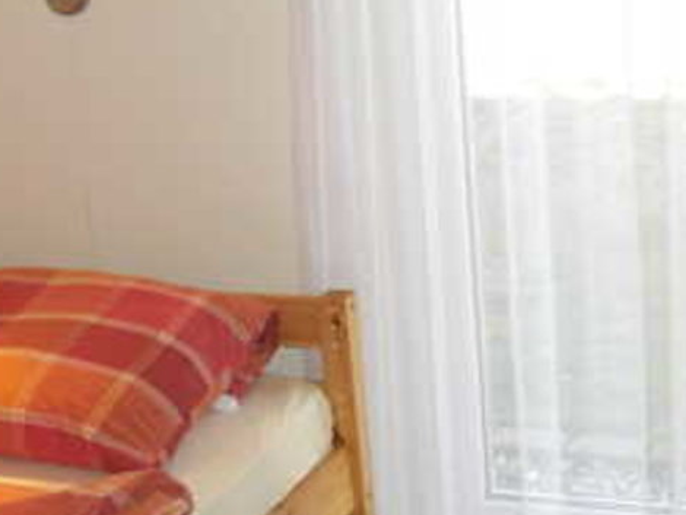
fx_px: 1923
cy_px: 362
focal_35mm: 97
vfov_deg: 15.2
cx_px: 528
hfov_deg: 20.0
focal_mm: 6.2
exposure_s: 1/100
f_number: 2.7
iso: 200
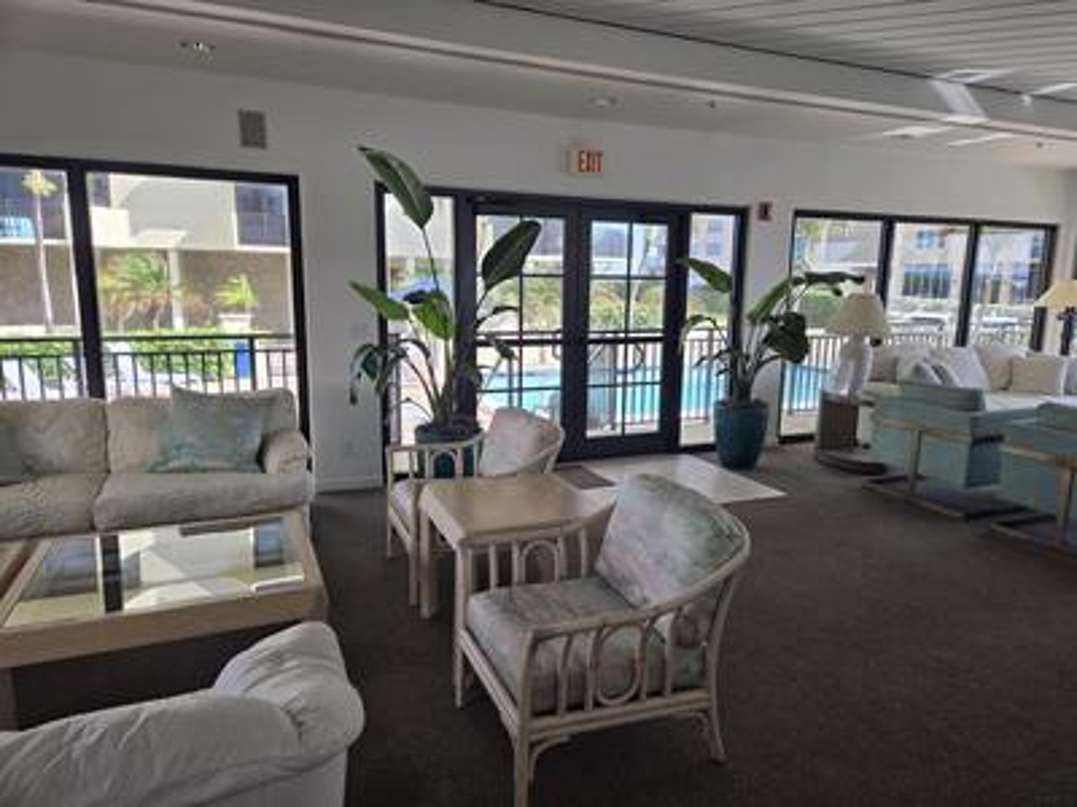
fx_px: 716
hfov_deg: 73.9
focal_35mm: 23
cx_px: 538
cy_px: 404
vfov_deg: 58.9
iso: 25
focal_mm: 5.4
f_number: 1.8
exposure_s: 1/232
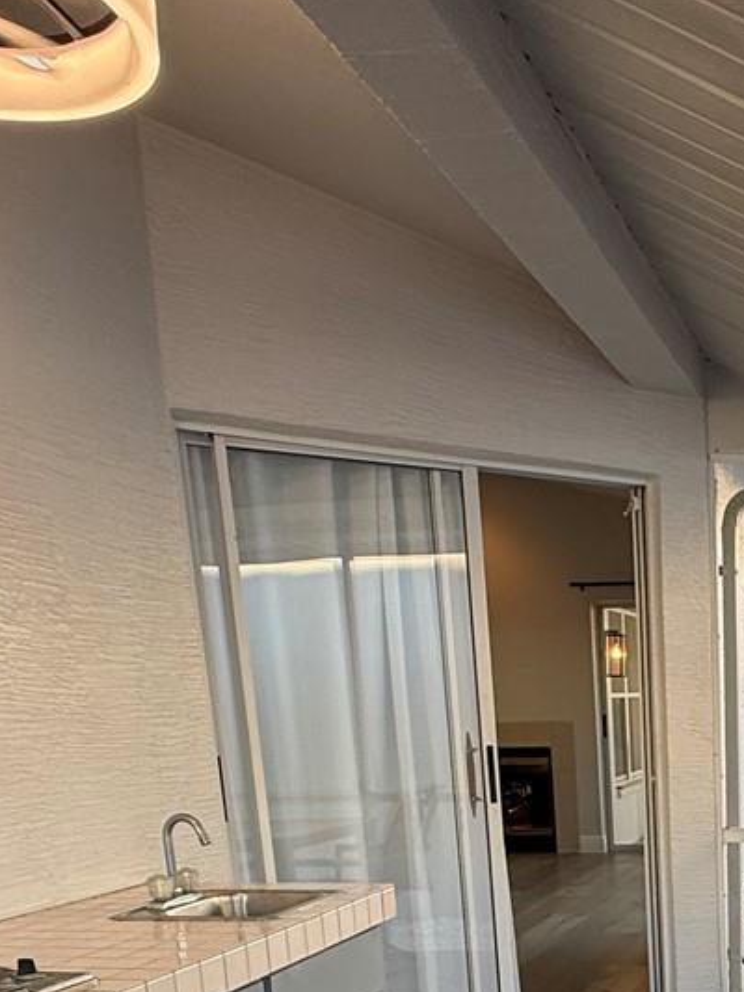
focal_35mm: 42
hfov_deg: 31.2
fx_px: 1203
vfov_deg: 39.6
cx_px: 785
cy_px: 988
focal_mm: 2.22
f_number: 2.2
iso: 125
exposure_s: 1/120
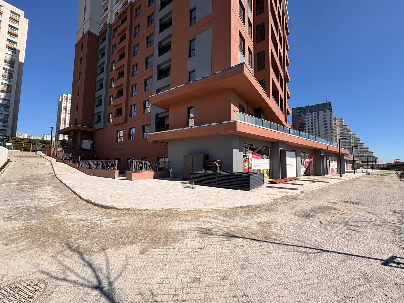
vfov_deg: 85.7
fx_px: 163
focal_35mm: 14
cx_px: 202
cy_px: 152
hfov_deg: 102.1
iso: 40
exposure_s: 1/2146
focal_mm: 2.22
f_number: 2.2
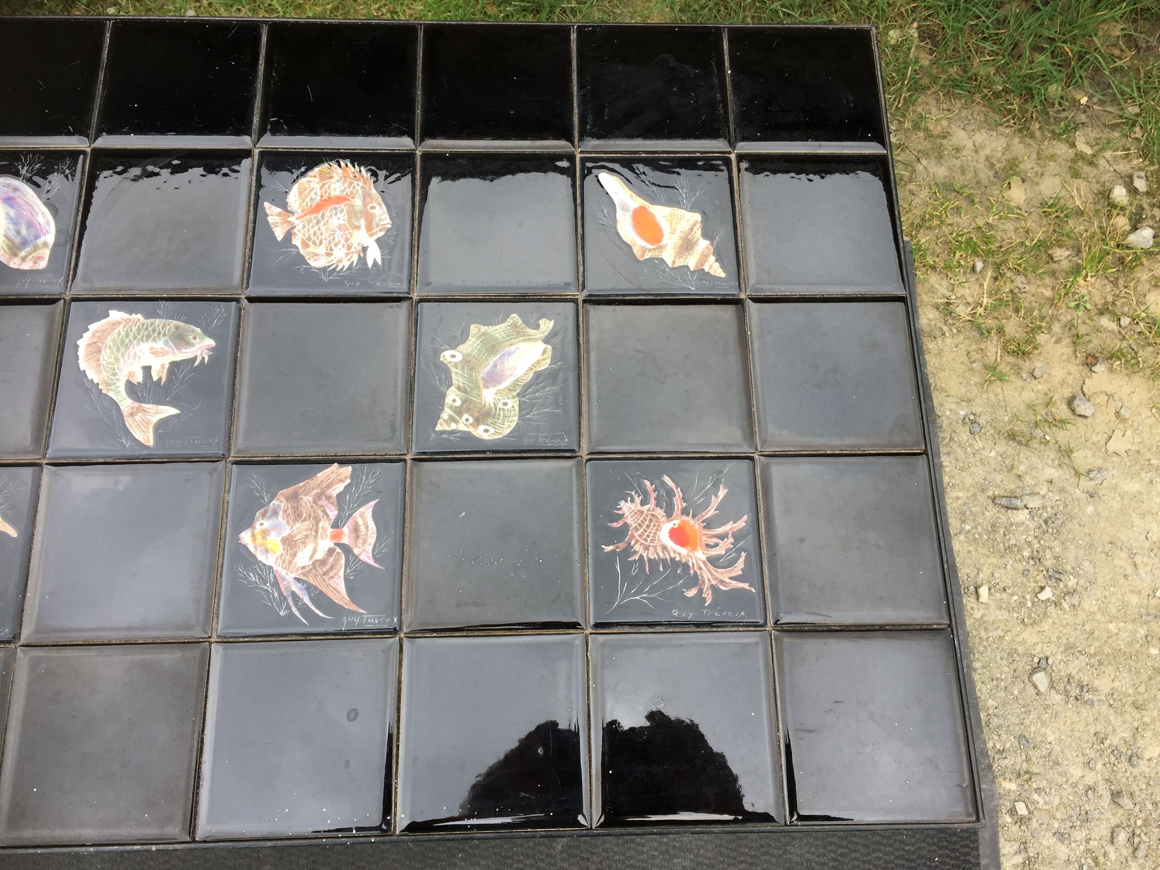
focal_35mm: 29
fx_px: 972
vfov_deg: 48.2
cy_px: 435
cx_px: 580
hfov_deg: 61.7
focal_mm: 4.15
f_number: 2.2
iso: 32
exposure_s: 1/195
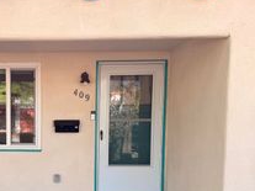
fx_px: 427
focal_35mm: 58
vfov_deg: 24.7
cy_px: 160
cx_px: 42
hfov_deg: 32.1
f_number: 1.78
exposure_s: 1/423
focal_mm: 6.76
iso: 80
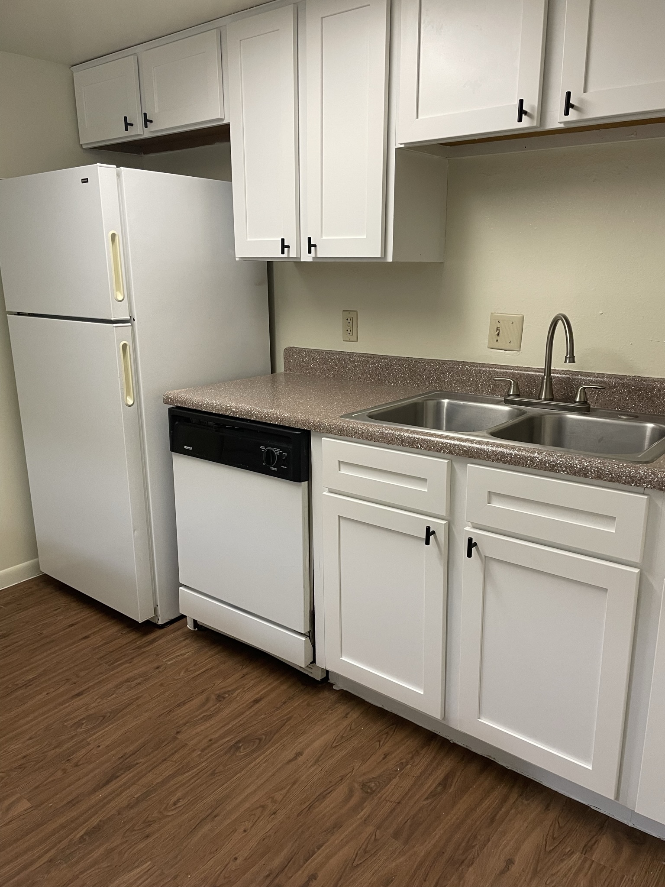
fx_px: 666
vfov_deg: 67.3
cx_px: 332
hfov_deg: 53.1
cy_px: 444
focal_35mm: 26
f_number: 1.6
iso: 160
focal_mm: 4.2
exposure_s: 1/60
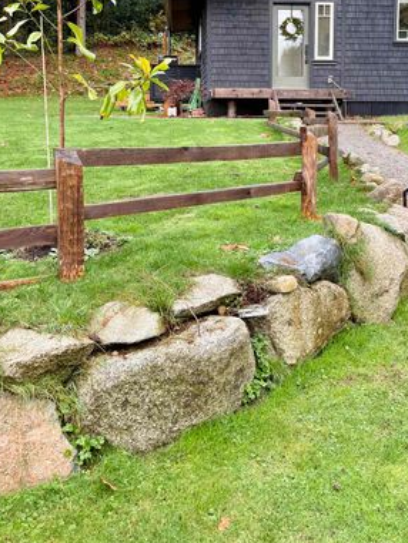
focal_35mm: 42
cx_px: 251
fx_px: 660
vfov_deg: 43.5
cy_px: 143
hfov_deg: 34.2
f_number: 1.78
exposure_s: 1/367
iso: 100
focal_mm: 6.76
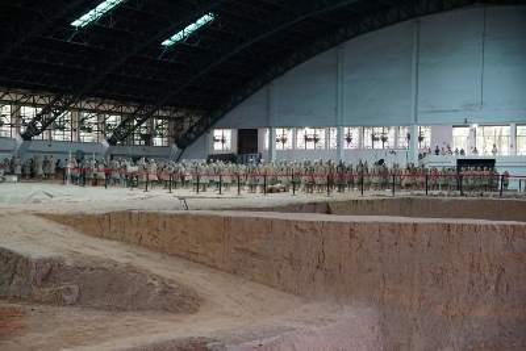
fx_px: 1096
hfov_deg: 27.0
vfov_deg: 18.2
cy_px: 176
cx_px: 263
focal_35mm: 75
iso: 1250
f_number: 5
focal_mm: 50
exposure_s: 1/80
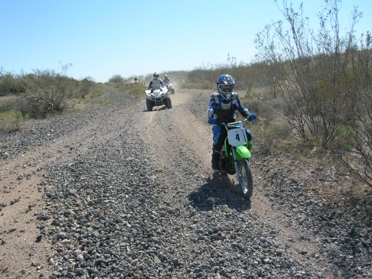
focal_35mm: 34
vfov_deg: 41.8
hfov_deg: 54.0
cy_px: 140
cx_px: 186
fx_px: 365
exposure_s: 1/410
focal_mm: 5.7
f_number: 4.9
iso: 50
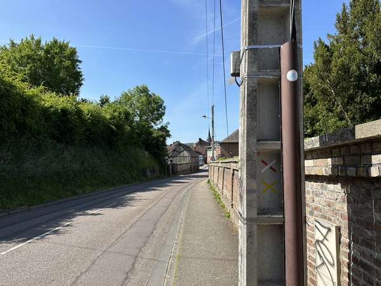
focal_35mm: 24
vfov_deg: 56.8
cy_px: 143
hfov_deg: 71.6
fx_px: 264
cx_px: 190
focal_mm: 6.86
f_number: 1.78
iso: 80
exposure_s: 1/3861
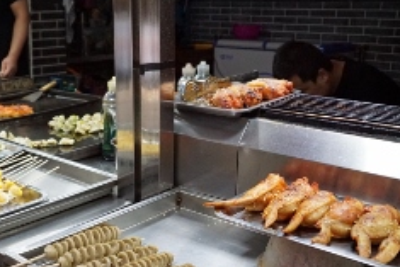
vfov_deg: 29.3
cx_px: 66
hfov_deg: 40.5
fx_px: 511
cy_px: 137
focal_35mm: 46
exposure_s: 1/2000
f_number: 4
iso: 2500
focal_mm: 18
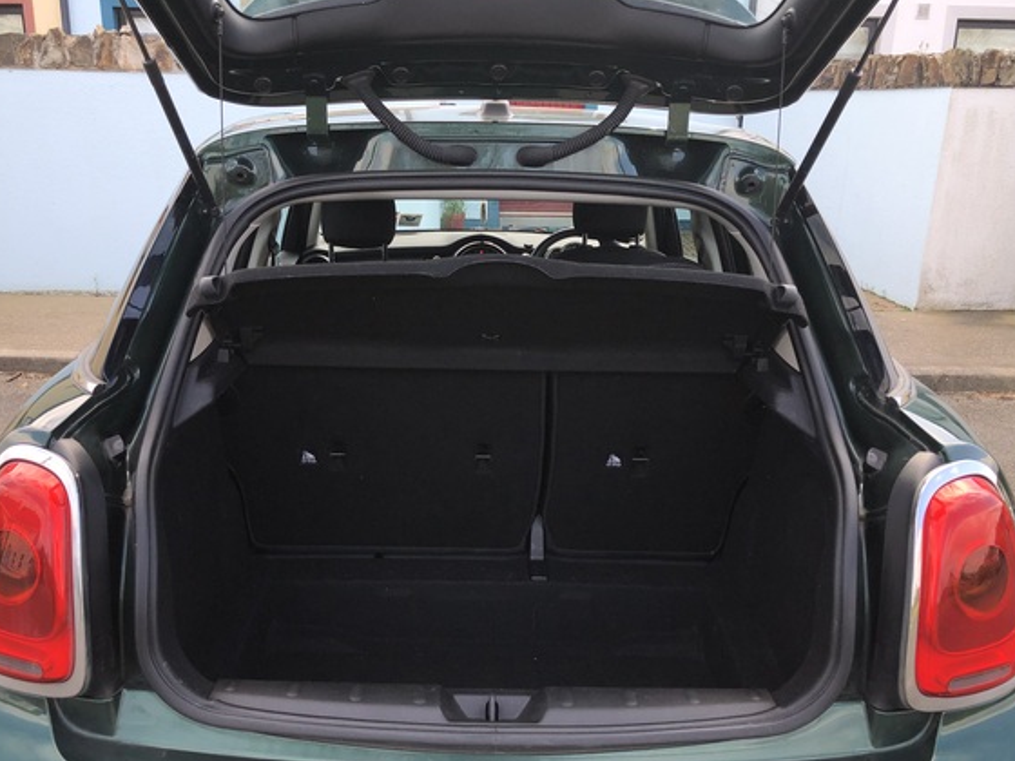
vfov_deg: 44.1
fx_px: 938
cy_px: 413
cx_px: 473
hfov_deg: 56.8
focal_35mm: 32
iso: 20
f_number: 1.8
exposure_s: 1/539
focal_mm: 3.99
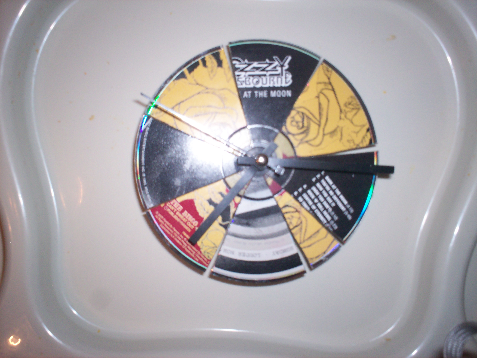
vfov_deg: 39.7
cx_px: 238
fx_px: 496
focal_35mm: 36
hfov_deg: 51.4
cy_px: 179
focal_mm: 6
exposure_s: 1/60
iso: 140
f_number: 4.5
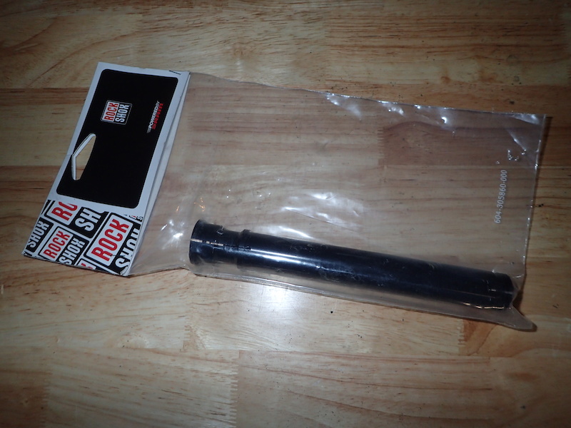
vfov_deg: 54.9
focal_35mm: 25
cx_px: 286
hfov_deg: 69.4
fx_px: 412
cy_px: 214
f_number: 5.6
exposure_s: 1/30
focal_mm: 4.5
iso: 200
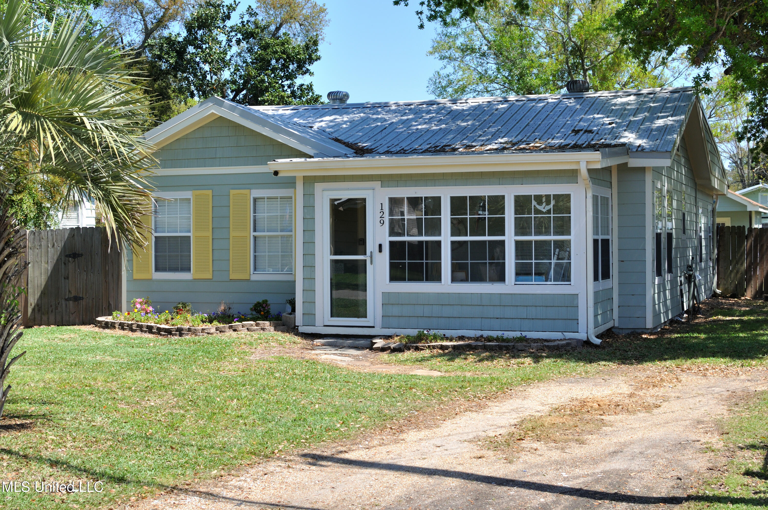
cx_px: 384
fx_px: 1119
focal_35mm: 52
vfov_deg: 25.7
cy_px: 255
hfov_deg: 37.9
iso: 200
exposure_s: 1/320
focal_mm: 35
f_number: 8
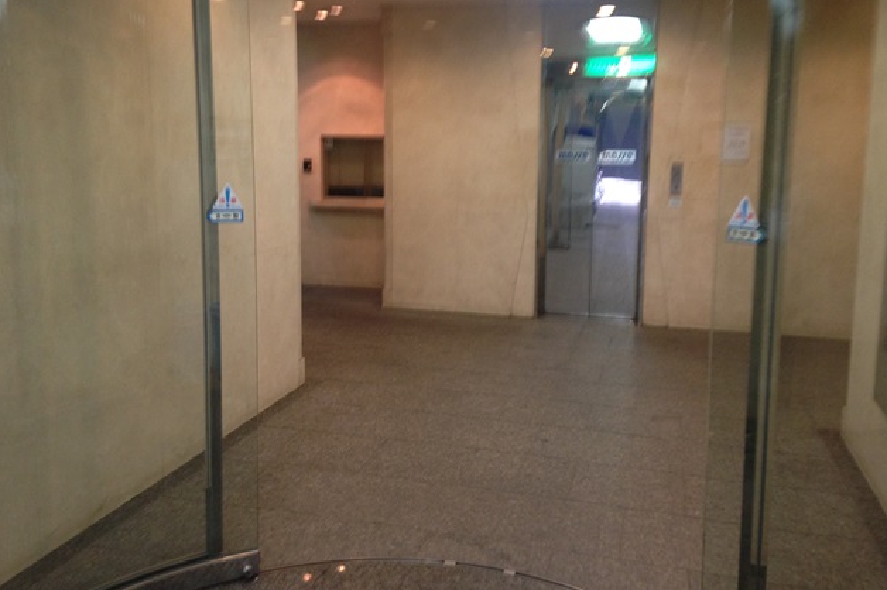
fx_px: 862
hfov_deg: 54.5
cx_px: 444
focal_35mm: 35
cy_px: 255
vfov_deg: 37.7
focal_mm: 4.12
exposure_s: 1/20
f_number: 2.4
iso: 160
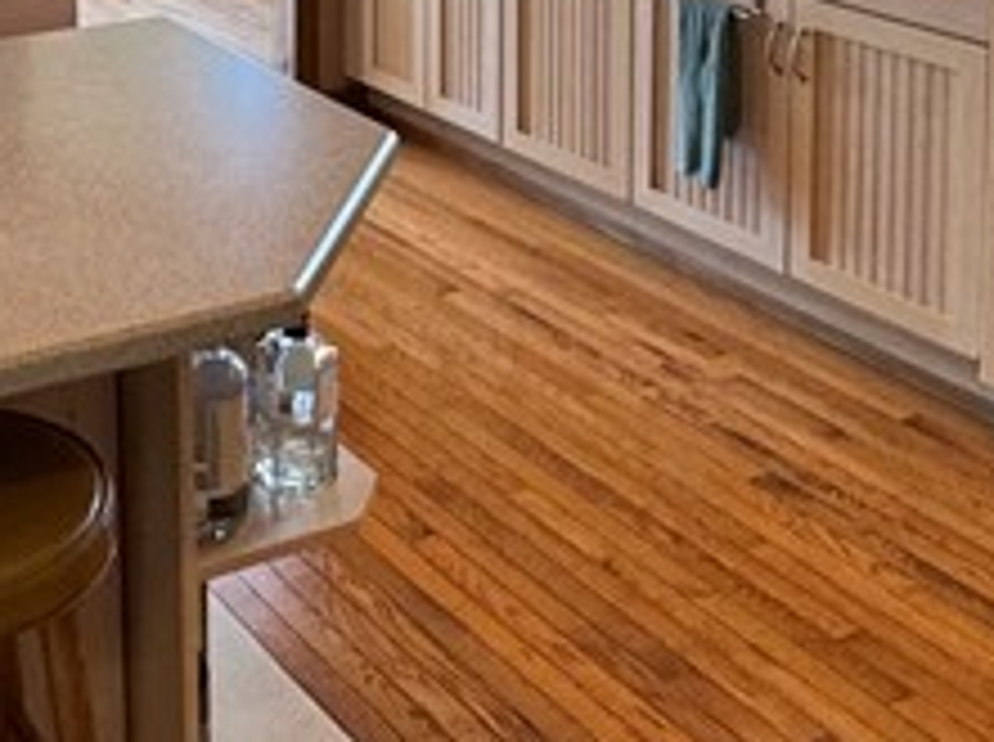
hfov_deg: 29.0
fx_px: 1863
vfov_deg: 20.2
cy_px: -283
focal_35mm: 65
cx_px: 162
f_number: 2.2
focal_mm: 2.22
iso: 200
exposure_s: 1/120
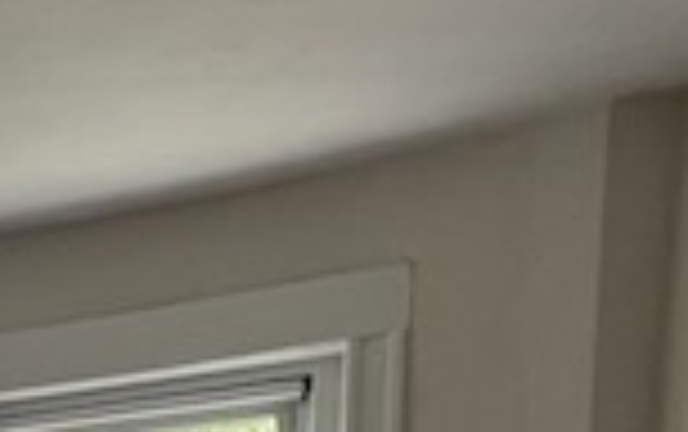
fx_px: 1352
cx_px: -544
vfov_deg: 14.1
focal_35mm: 72
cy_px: 958
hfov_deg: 20.4
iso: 64
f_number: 1.8
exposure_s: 1/120
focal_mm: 1.57
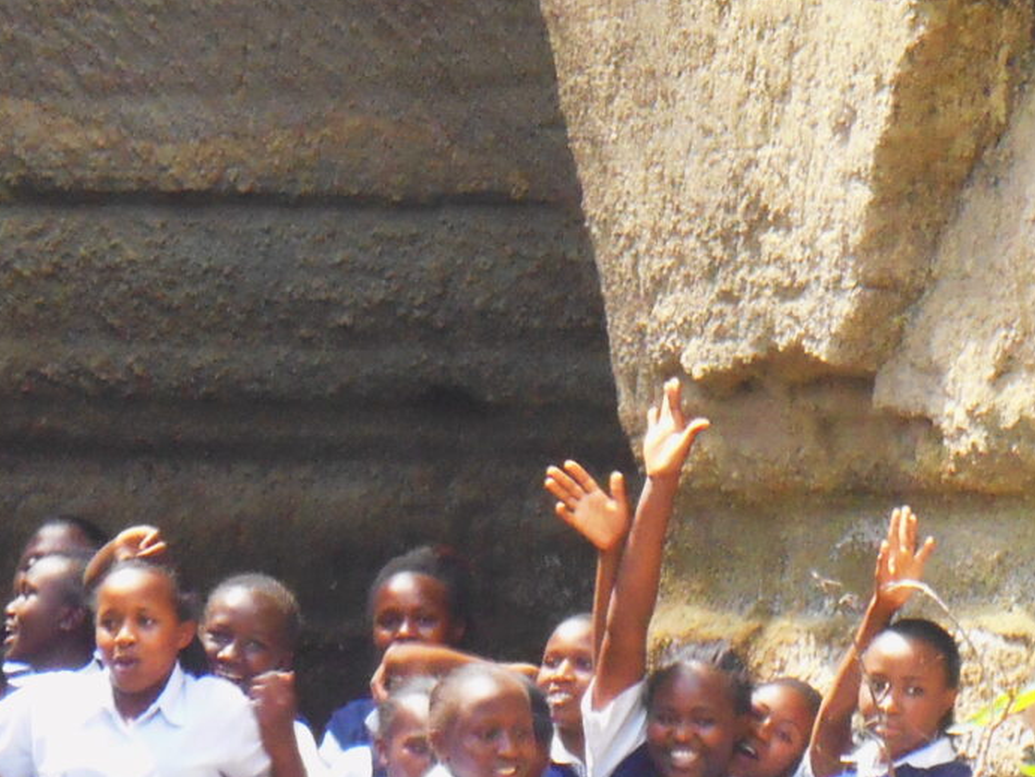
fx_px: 13402
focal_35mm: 448
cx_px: -346
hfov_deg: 4.4
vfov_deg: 3.3
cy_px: 1106
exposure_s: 1/60
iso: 200
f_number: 5.4
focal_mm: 21.5
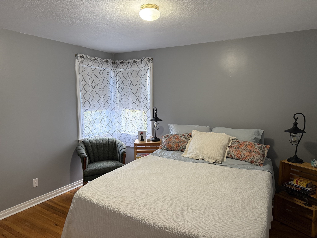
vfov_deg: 56.8
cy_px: 119
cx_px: 158
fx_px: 220
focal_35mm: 24
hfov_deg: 71.6
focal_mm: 6.76
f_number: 1.78
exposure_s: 1/60
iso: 320
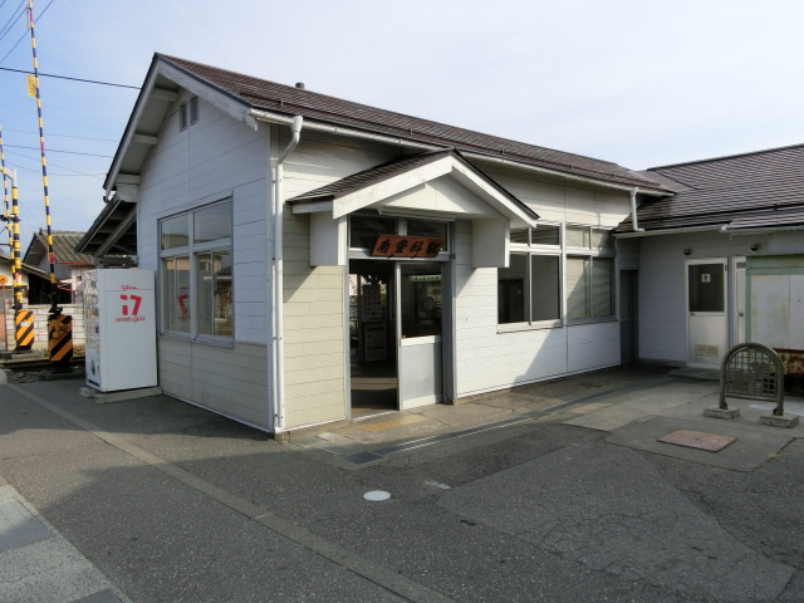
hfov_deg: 69.4
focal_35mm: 25
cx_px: 402
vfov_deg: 54.9
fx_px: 581
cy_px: 302
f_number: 3.5
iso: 80
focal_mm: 4.5
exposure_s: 1/640
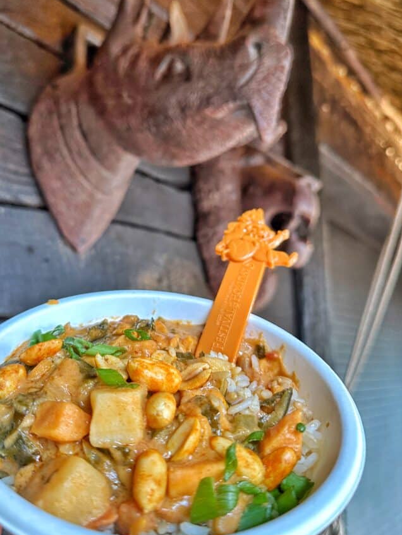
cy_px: 244
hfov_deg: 48.0
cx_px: 162
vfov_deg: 61.5
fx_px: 449
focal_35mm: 29
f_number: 1.78
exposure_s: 1/60
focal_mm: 6.86
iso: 125
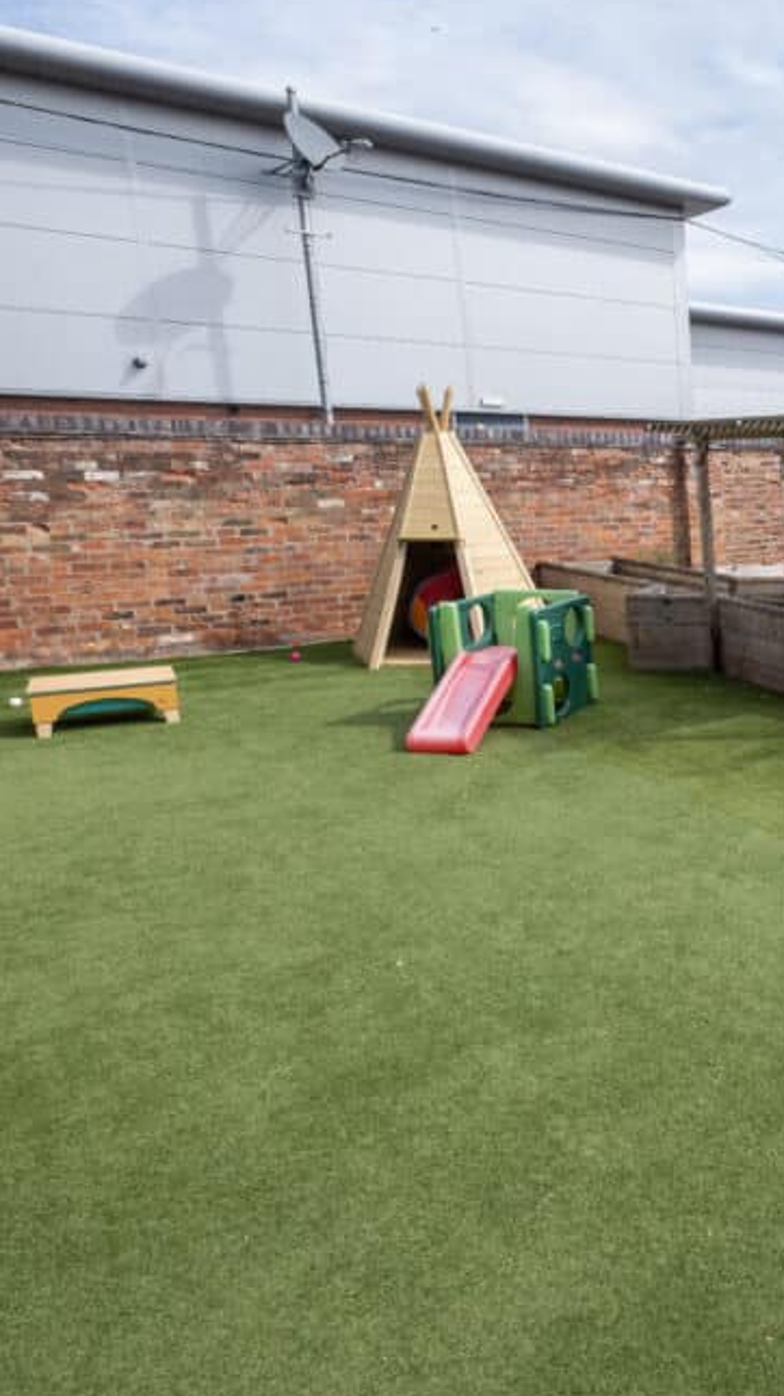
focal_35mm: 25
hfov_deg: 35.1
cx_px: 968
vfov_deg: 74.0
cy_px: 675
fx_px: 924
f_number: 8
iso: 320
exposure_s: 1/320
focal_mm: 10
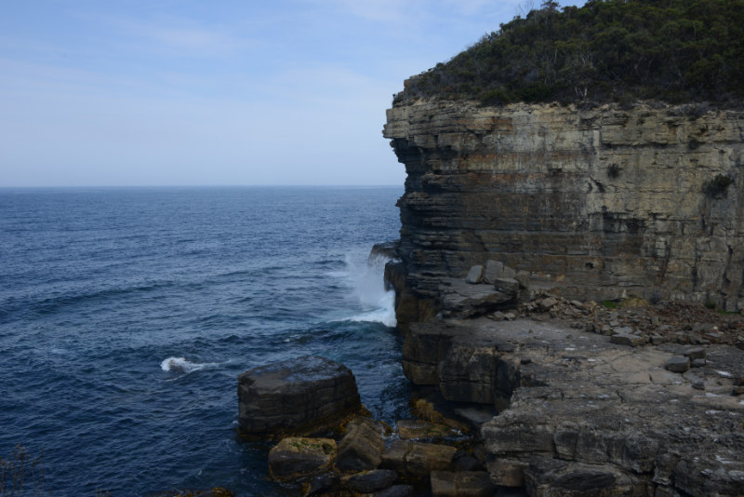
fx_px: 662
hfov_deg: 58.7
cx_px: 372
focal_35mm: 32
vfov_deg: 41.1
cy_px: 248
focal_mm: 32
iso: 250
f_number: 13
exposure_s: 1/320
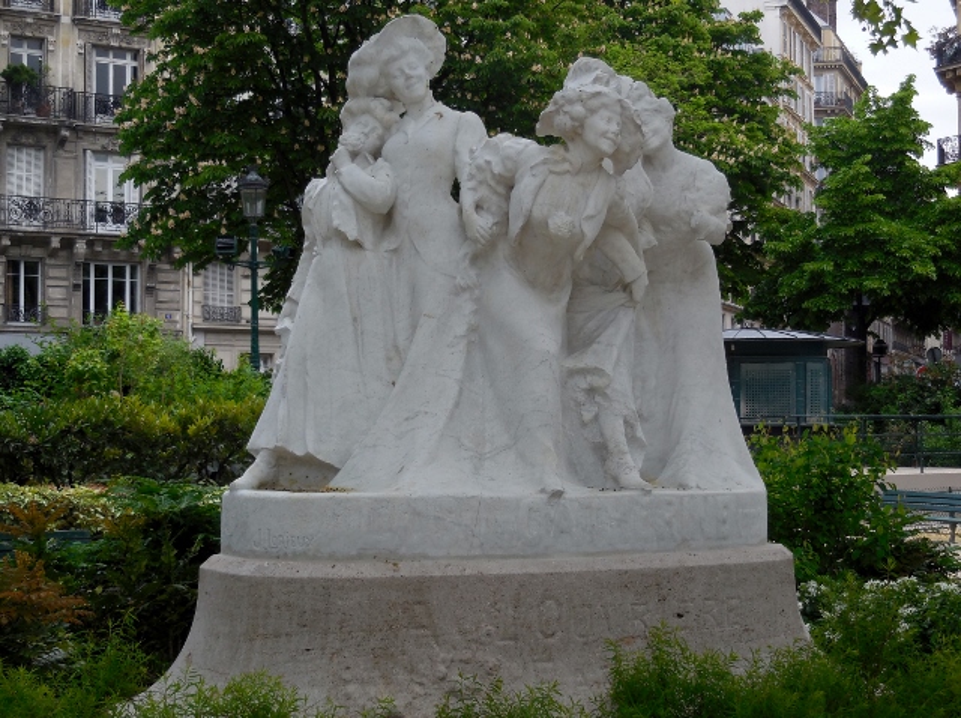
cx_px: 480
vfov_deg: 24.0
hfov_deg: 31.7
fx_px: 1691
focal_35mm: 61
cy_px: 359
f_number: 4.5
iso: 125
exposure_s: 1/160
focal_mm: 11
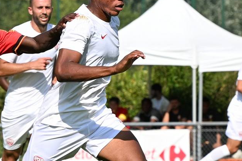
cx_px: 87
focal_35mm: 752
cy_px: 74
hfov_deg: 2.7
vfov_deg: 1.8
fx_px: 5052
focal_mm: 165
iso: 400
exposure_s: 1/1250
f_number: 8
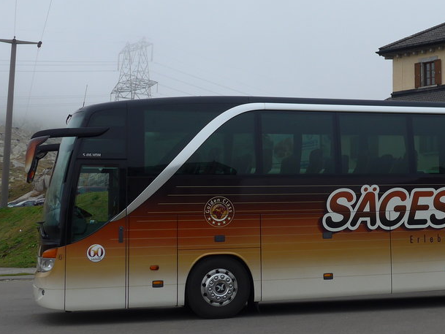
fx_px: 861
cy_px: 105
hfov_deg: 28.3
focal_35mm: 67
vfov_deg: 21.8
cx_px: 365
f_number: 2.8
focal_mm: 7
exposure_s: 1/640
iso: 80
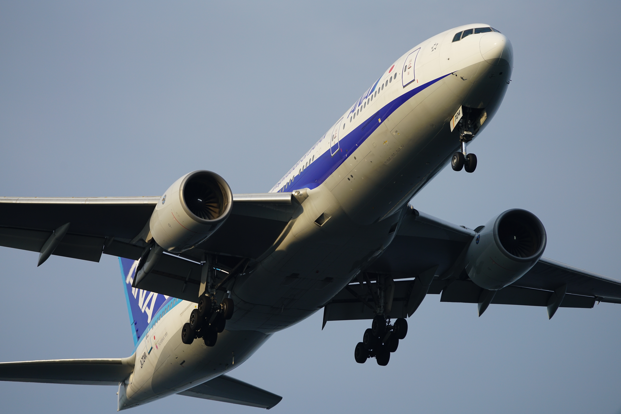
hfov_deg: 6.2
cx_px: 310
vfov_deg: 4.2
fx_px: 5693
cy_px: 207
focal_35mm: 330
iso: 400
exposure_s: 1/2000
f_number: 5.6
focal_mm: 330
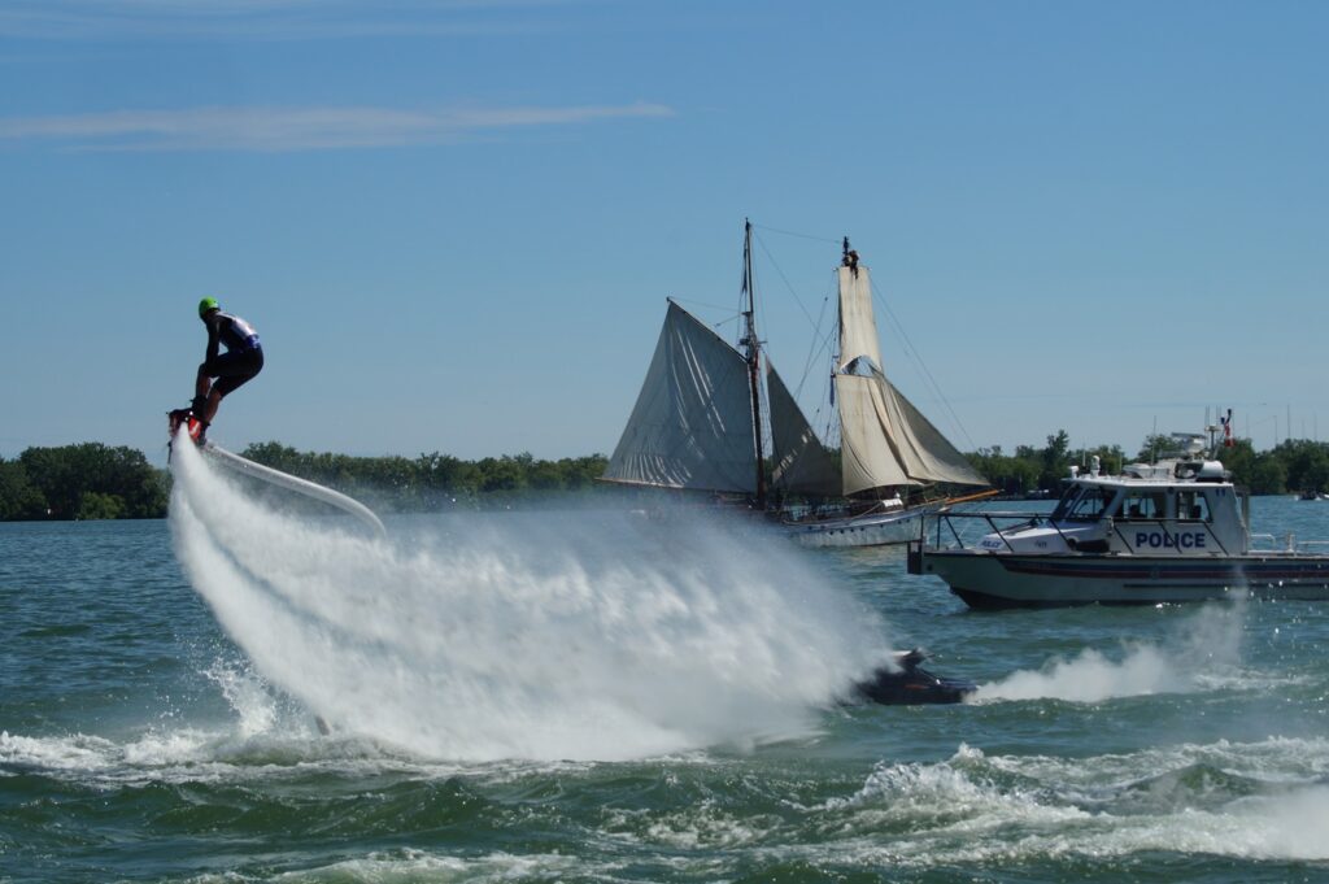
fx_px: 4150
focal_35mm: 112
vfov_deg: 12.2
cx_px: 664
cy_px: 442
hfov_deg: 18.2
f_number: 11
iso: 100
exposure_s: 1/250
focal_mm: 75
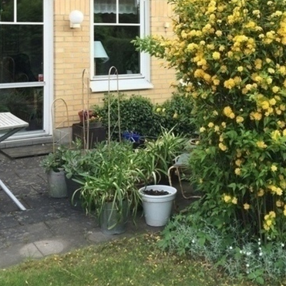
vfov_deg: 30.9
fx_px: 495
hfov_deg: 32.1
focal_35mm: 53
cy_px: 33
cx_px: 174
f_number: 2.2
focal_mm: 4.15
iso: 32
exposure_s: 1/376
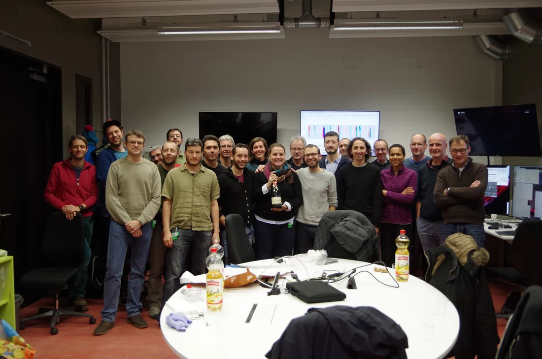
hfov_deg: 53.2
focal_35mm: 36
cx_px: 271
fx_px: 541
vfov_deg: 36.7
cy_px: 180
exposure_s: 1/50
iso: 800
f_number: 4
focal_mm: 24
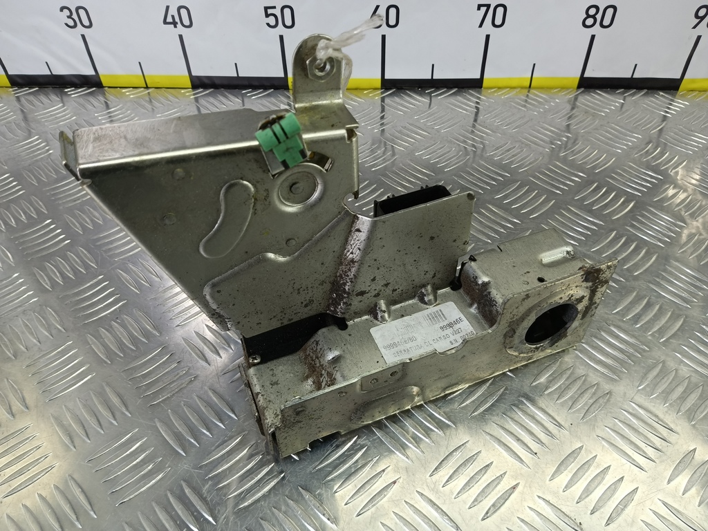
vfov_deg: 58.9
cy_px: 266
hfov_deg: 73.9
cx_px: 354
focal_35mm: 23
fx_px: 470
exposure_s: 1/50
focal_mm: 4.11
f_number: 1.6
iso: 108
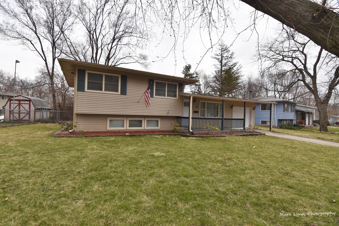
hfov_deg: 95.0
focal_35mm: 16
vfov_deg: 72.1
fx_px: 155
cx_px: 170
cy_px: 113
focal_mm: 11
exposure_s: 1/200
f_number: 8
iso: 100
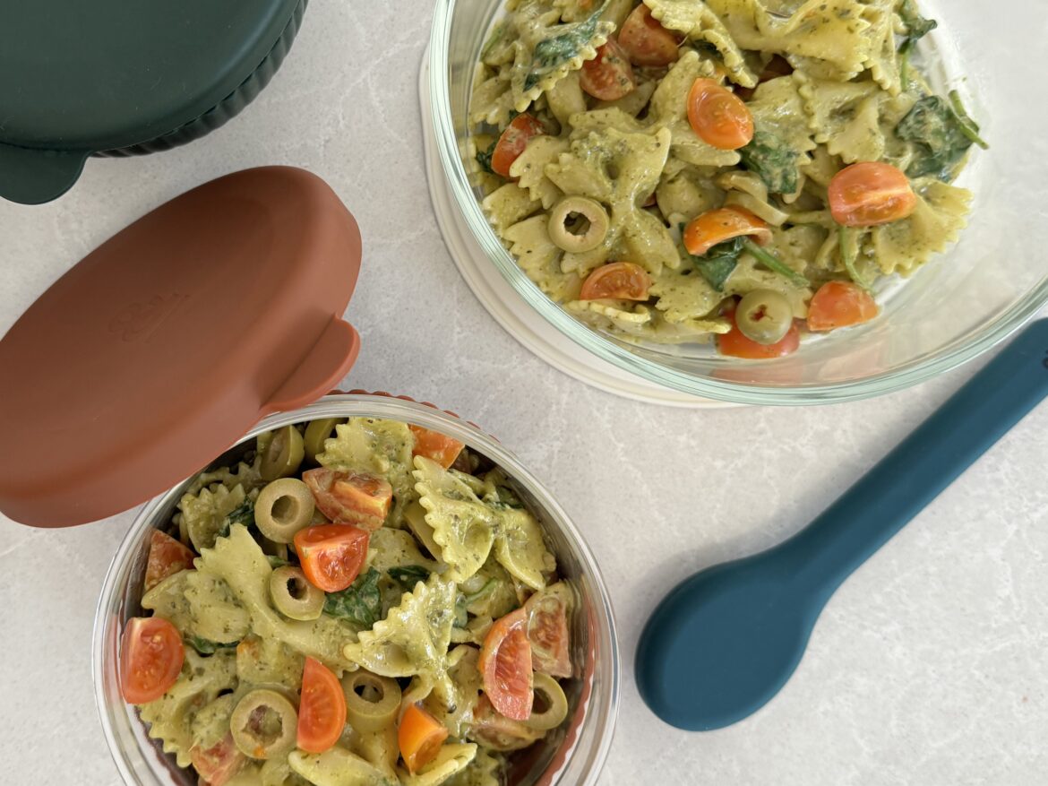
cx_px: 524
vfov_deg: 56.8
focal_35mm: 24
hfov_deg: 71.6
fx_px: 726
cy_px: 393
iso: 160
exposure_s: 1/121
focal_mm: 6.76
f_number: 1.78
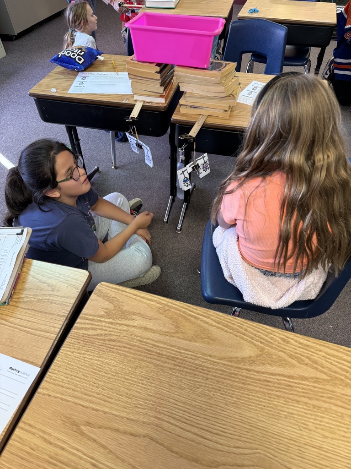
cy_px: 234
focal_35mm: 24
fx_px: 324
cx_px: 176
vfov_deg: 71.6
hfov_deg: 56.8
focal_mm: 6.76
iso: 160
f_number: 1.78
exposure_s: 1/60
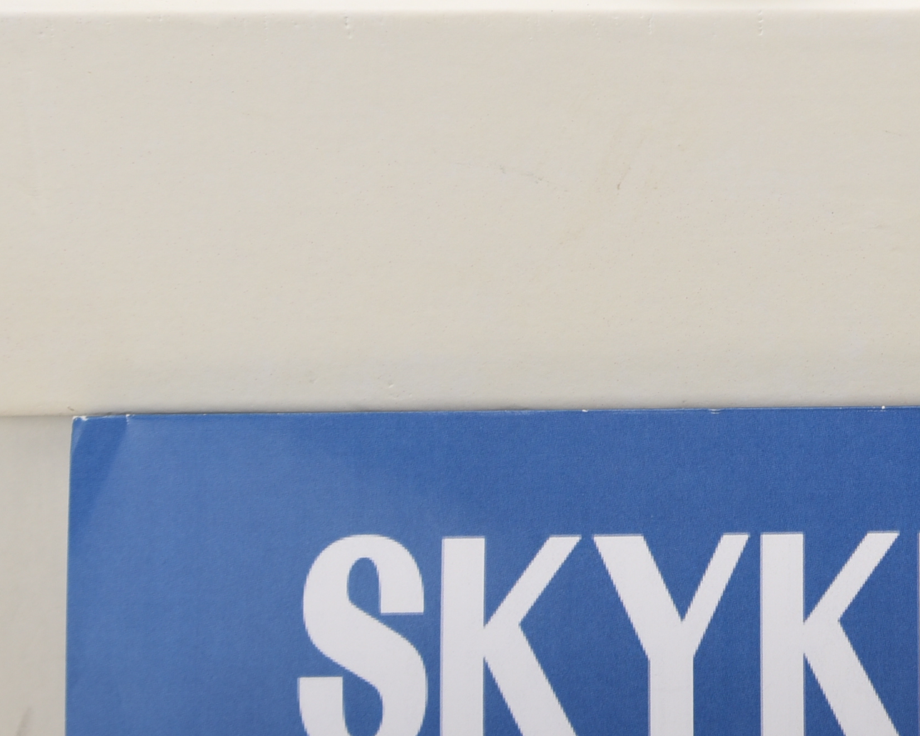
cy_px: -80
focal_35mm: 294
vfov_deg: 5.2
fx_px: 8006
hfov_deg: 6.6
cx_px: 934
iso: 100
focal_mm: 86
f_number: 9
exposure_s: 1/200
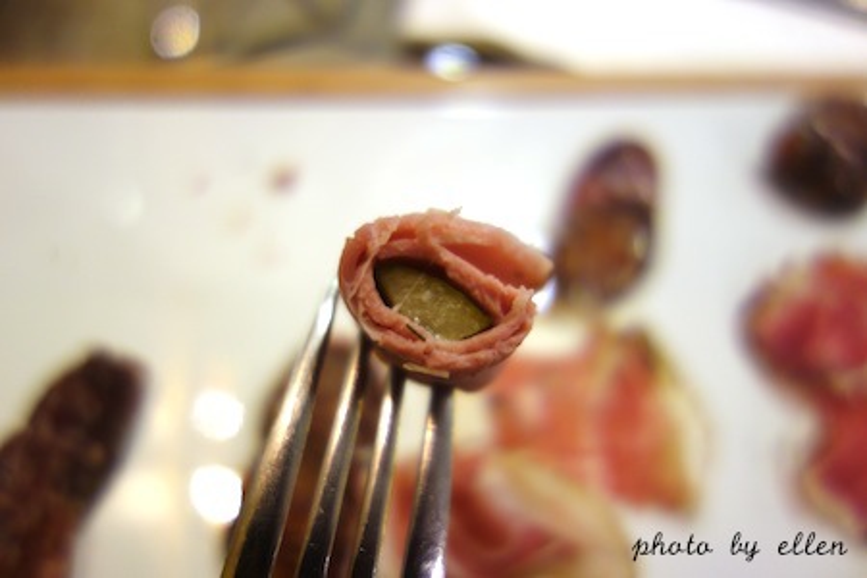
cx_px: 434
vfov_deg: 46.4
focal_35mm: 28
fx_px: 674
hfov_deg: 65.5
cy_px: 289
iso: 250
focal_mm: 10.4
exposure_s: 1/30
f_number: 1.8
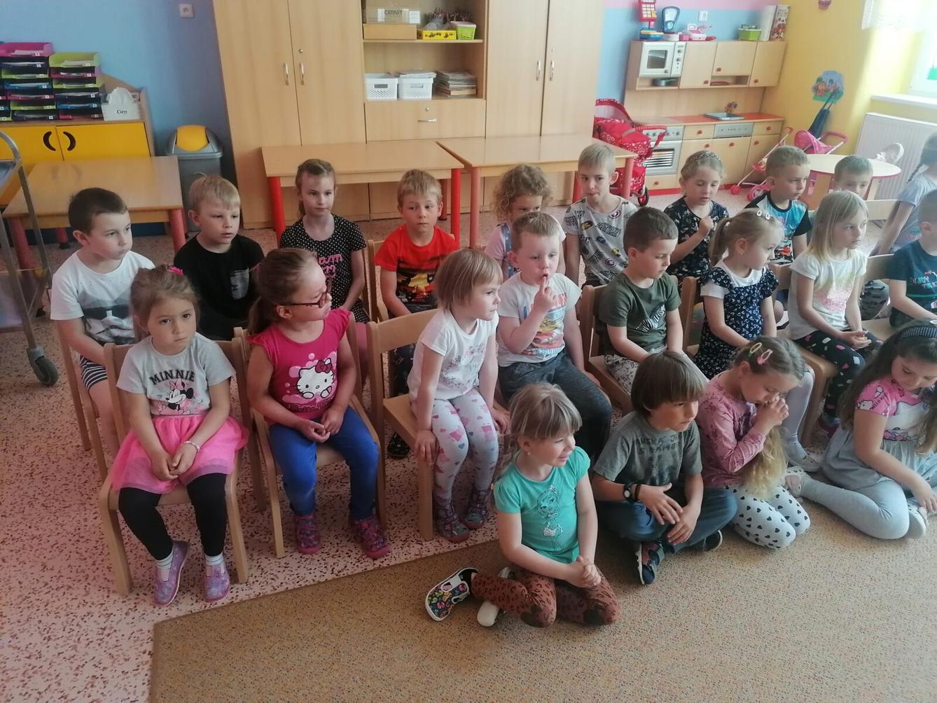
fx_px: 731
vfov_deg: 51.4
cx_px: 468
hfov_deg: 65.3
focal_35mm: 27
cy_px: 352
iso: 250
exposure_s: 1/100
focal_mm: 4.75
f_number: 1.8
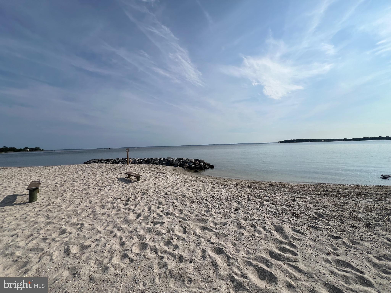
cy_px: 146
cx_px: 196
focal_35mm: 13
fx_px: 147
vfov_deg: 89.9
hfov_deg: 106.2
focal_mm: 1.57
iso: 40
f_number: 1.8
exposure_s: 1/5000
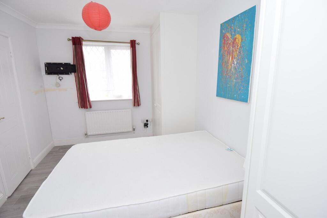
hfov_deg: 90.0
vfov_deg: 67.5
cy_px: 109
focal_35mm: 18
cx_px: 164
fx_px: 164
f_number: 5.6
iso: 400
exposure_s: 1/125
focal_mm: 12
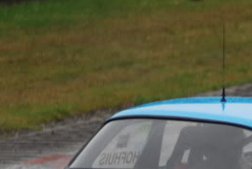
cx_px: 363
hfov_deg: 2.1
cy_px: 217
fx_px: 6928
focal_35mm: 988
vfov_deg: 1.4
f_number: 4.8
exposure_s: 1/125
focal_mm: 170
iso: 220
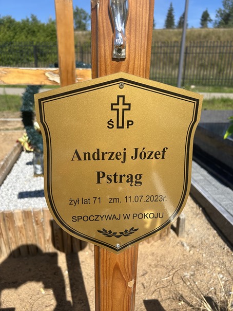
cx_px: 116
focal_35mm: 26
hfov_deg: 53.1
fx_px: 233
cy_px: 156
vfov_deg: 67.3
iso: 50
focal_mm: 5.7
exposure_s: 1/3831
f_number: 1.5
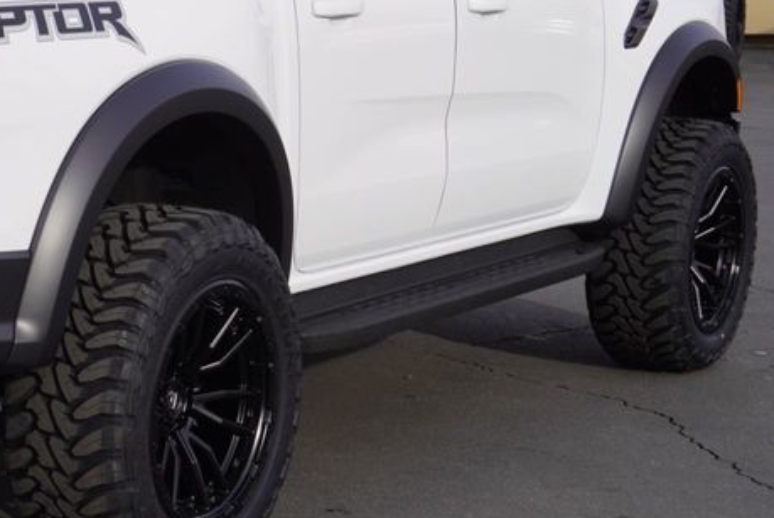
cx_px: -47
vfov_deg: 12.8
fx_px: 2303
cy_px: 209
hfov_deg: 18.5
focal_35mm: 107
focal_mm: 32
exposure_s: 1/125
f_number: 10
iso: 100
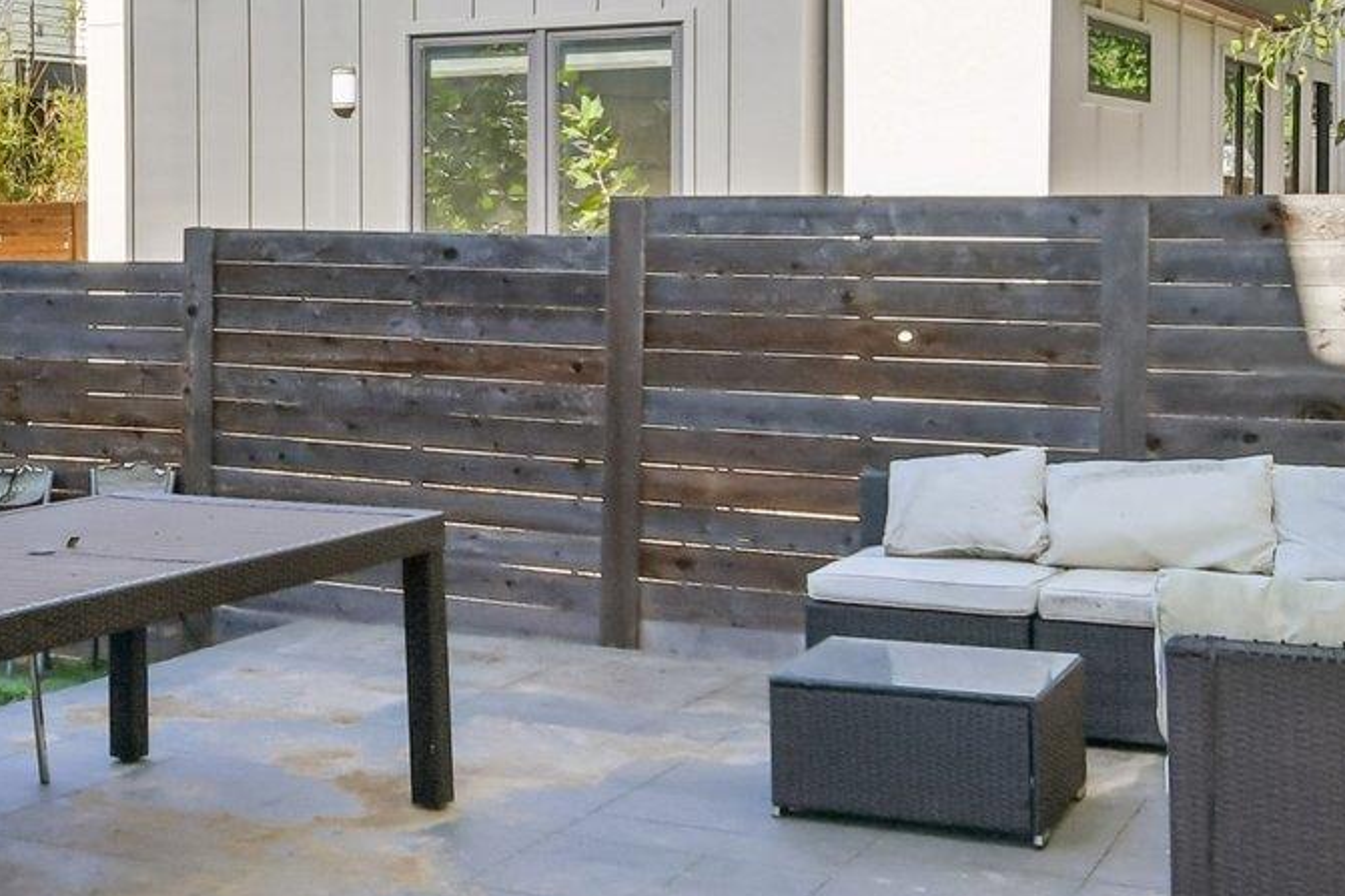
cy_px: 115
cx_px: 152
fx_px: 2223
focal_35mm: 60
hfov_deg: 32.1
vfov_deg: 22.3
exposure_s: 1/500
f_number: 8
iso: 400
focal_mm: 13
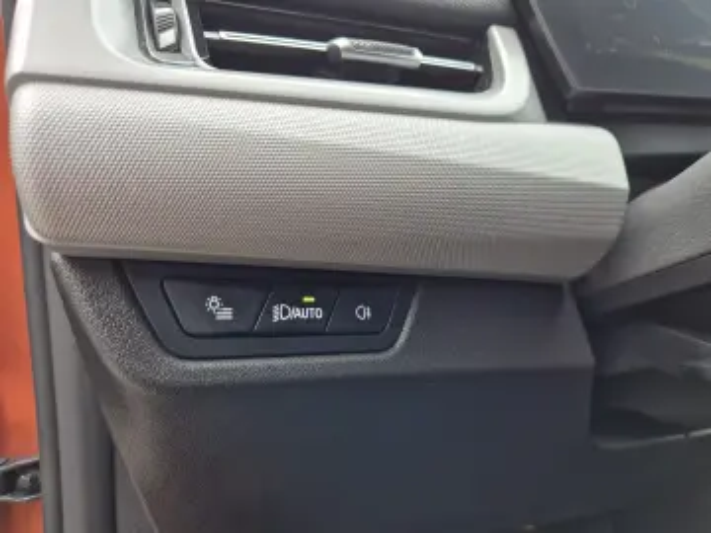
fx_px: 472
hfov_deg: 73.9
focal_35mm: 23
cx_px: 356
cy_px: 266
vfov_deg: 58.9
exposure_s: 1/180
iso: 64
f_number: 1.8
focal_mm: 5.4
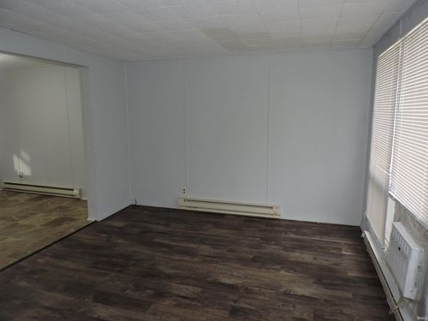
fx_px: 297
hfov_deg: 71.6
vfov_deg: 56.8
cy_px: 160
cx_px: 214
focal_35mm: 24
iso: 200
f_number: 3
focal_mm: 4.3
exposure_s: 1/30
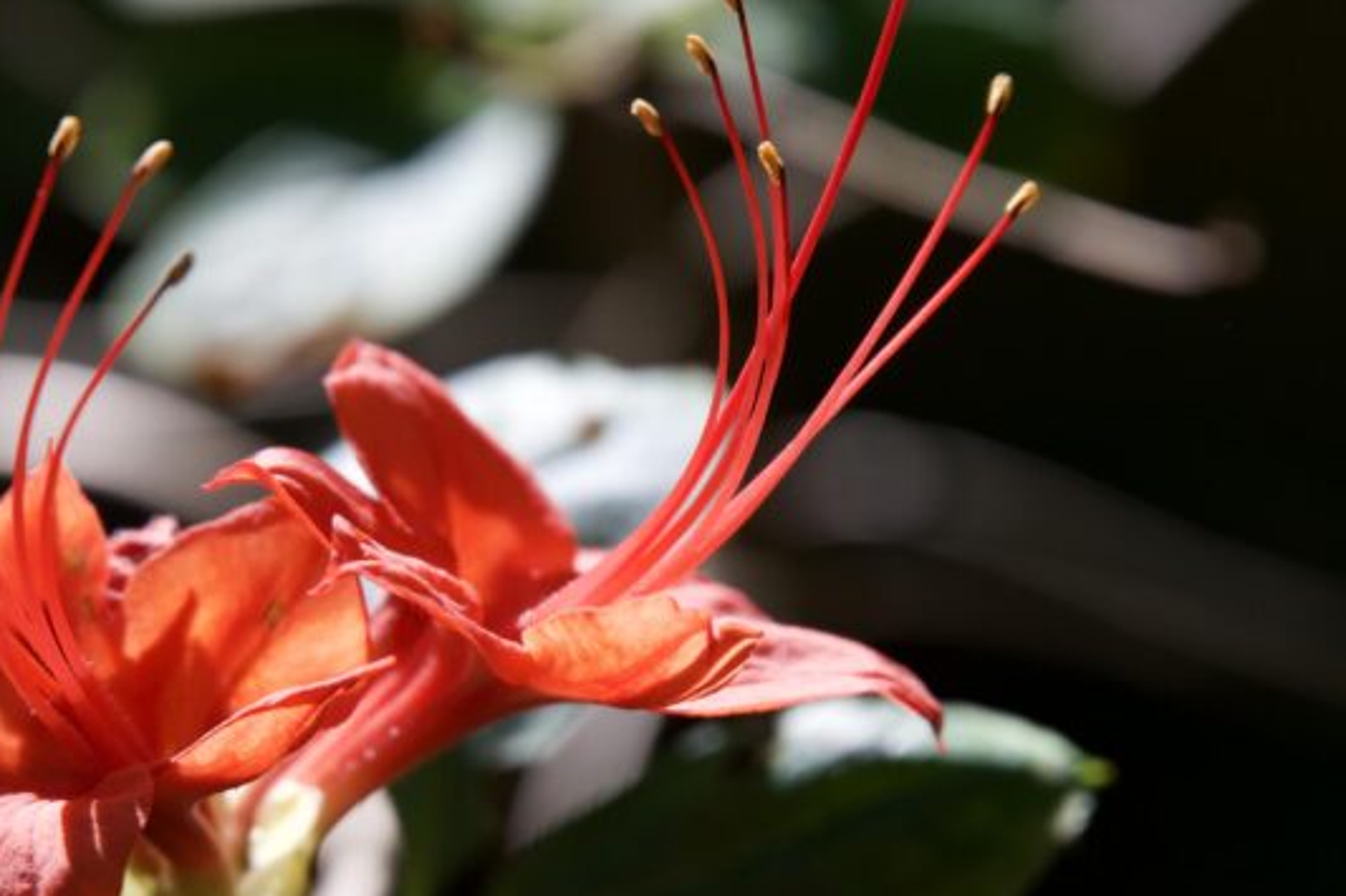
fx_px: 14352
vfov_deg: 3.6
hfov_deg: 5.4
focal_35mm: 384
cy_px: 572
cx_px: 437
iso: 400
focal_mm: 200
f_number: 6.3
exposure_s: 1/500
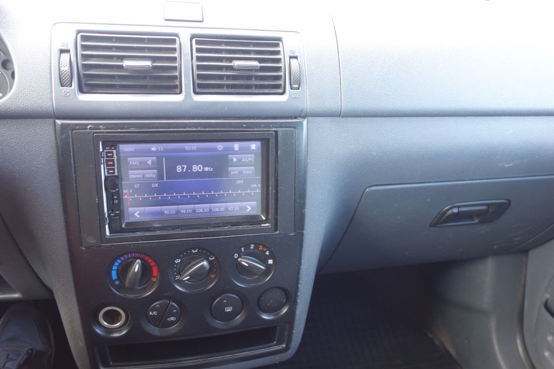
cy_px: 184
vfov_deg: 46.4
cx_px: 277
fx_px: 431
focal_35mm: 28
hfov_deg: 65.5
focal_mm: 10.4
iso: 125
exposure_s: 1/30
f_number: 1.8
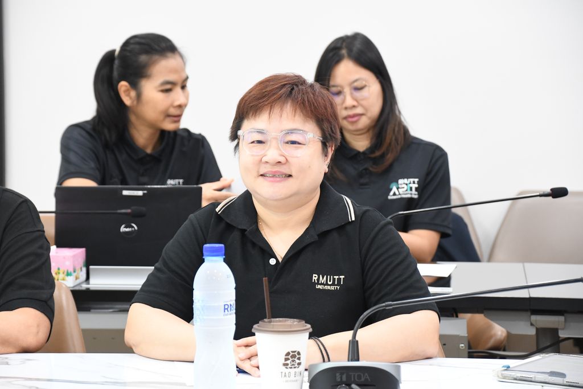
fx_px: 2186
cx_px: 292
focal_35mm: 135
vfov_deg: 10.2
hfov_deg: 15.2
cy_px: 194
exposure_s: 1/30
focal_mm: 90
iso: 2200
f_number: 5.3
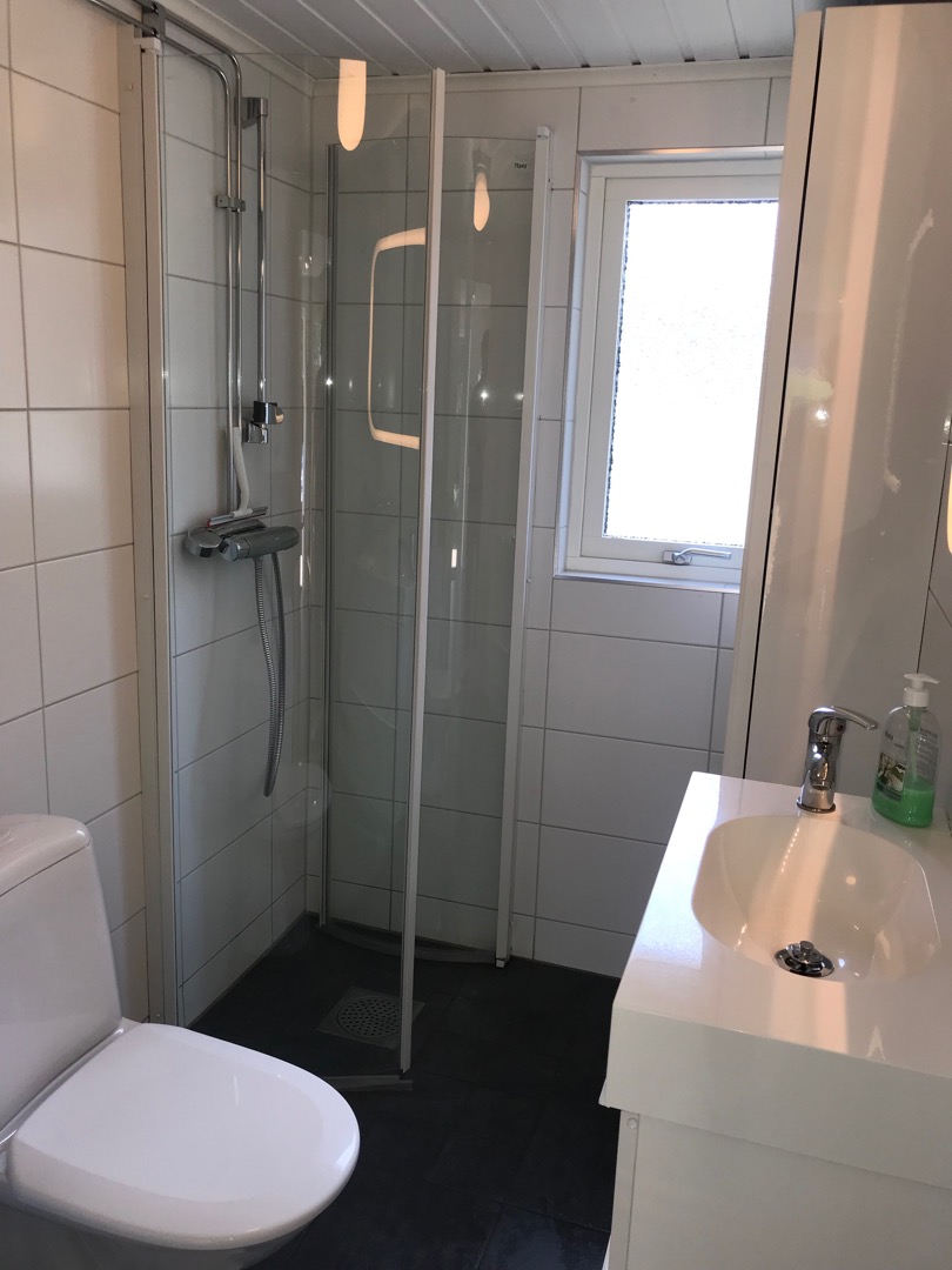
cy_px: 635
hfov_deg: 49.7
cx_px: 476
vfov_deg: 63.4
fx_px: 1027
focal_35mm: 28
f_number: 1.8
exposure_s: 1/100
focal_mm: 3.99
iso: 25
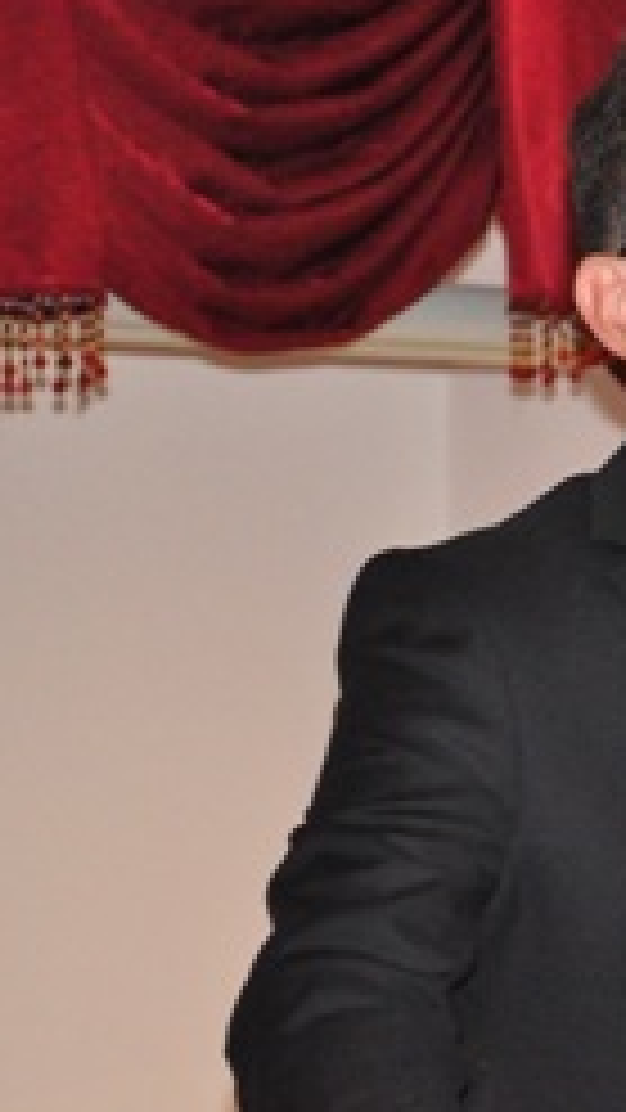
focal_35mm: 203
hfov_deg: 6.0
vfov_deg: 10.6
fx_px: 5988
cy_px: 563
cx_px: 721
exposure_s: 1/60
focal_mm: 80
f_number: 6.3
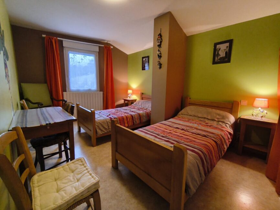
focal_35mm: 15
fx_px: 121
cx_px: 140
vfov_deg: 81.8
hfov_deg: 98.2
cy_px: 105
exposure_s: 1/33.3
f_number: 2.2
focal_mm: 1.65
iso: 640
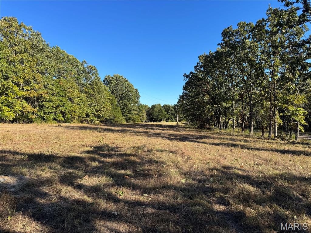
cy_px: 116
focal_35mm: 24
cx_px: 156
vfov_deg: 56.8
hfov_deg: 71.6
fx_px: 216
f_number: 1.78
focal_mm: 6.76
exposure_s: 1/2252
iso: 80
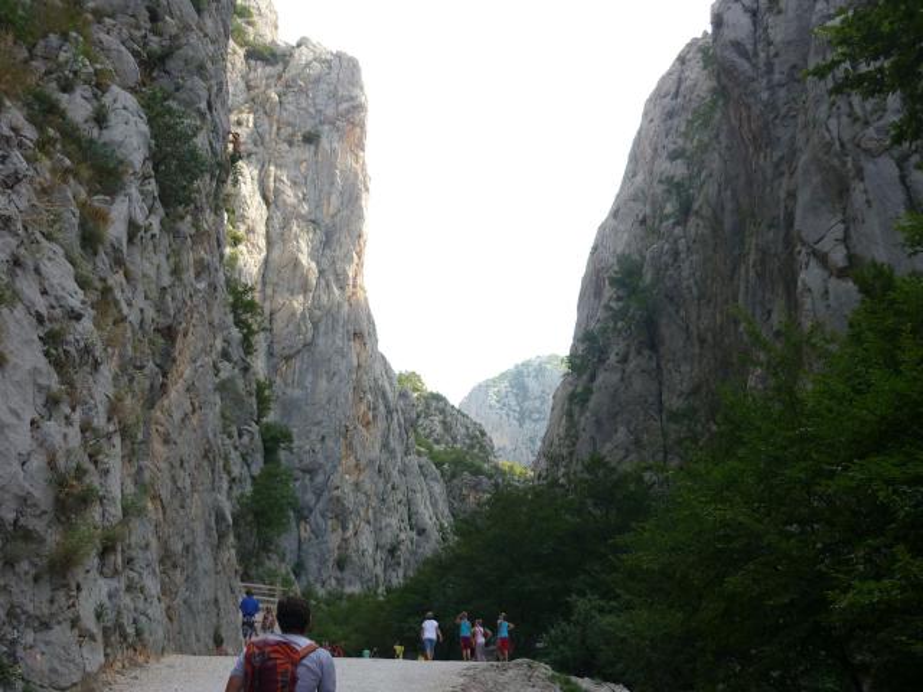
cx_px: 462
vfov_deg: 42.9
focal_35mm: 33
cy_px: 346
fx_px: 880
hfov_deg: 55.4
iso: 80
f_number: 2.8
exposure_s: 1/250
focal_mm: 5.5
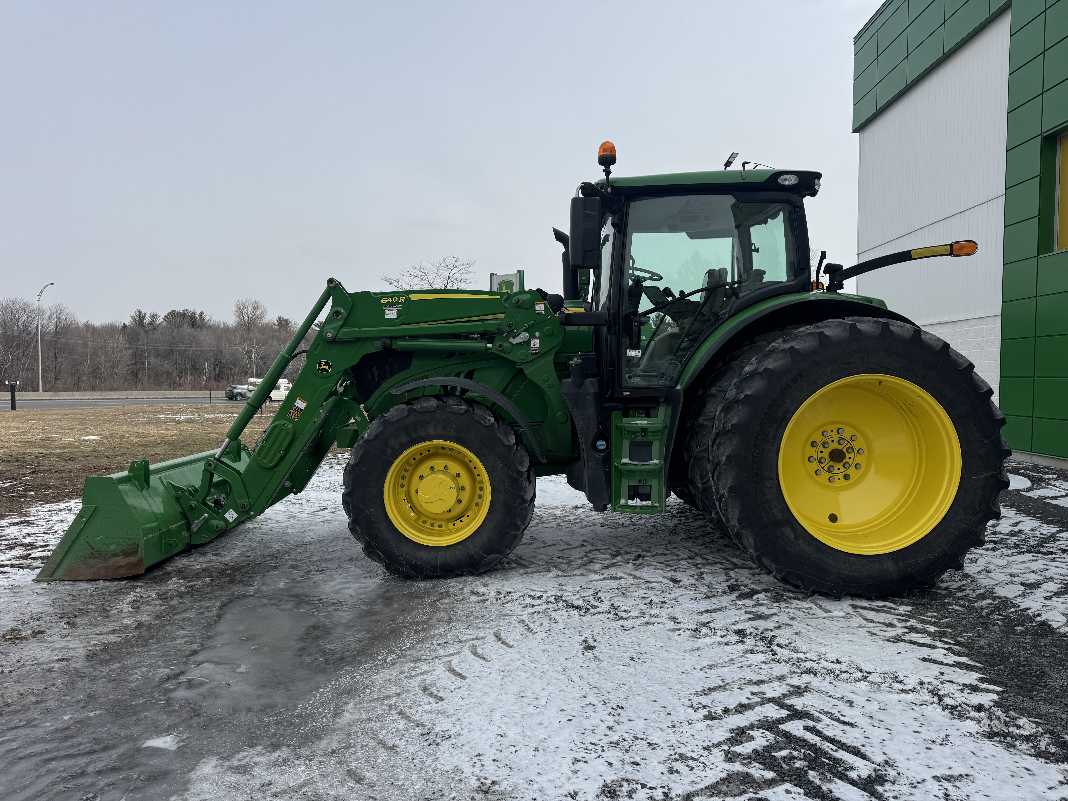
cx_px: 534
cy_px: 400
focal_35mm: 24
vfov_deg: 56.8
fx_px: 740
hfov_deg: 71.6
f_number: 1.78
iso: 80
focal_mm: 6.76
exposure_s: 1/6410
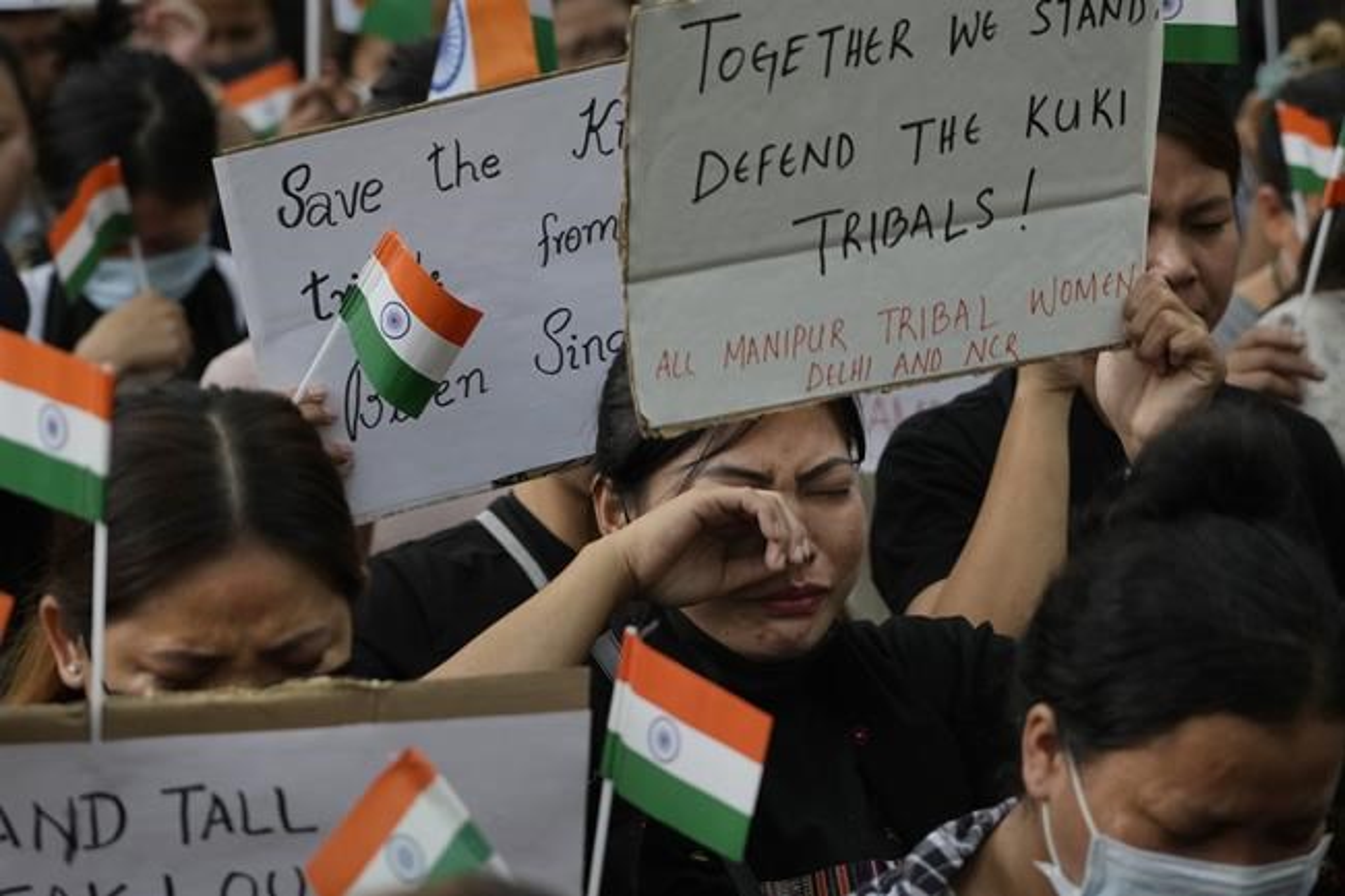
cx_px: 672
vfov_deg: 8.7
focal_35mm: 157
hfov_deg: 13.1
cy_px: 448
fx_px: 5864
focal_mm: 105
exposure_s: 1/200
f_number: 4
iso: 800
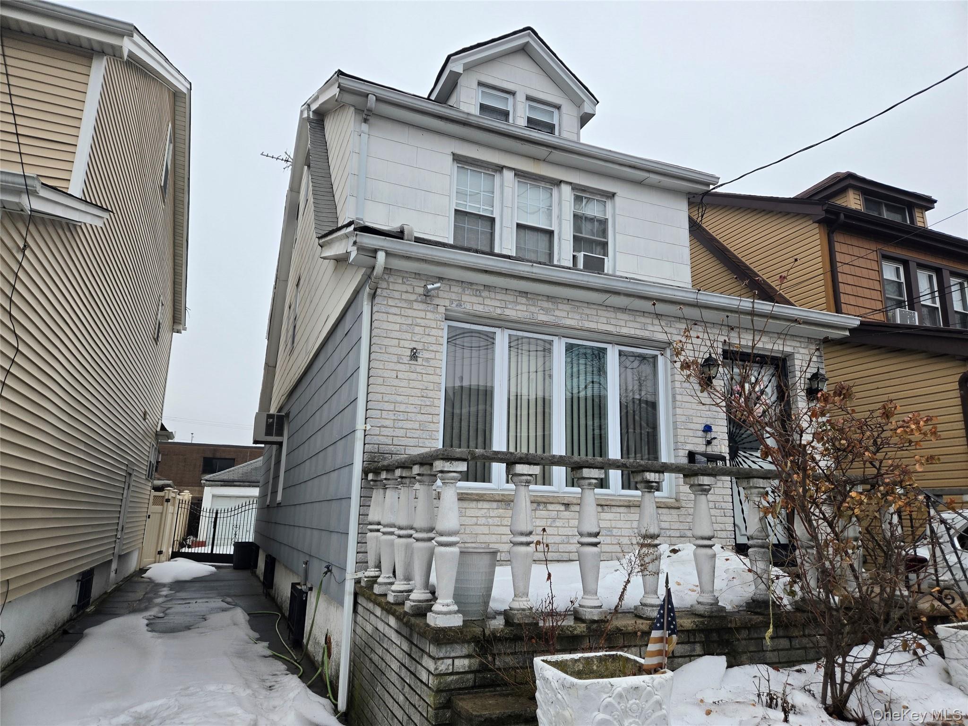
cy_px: 363
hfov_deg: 73.9
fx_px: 643
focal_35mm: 23
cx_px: 484
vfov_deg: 58.9
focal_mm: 5.4
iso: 80
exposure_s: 1/508
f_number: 1.8
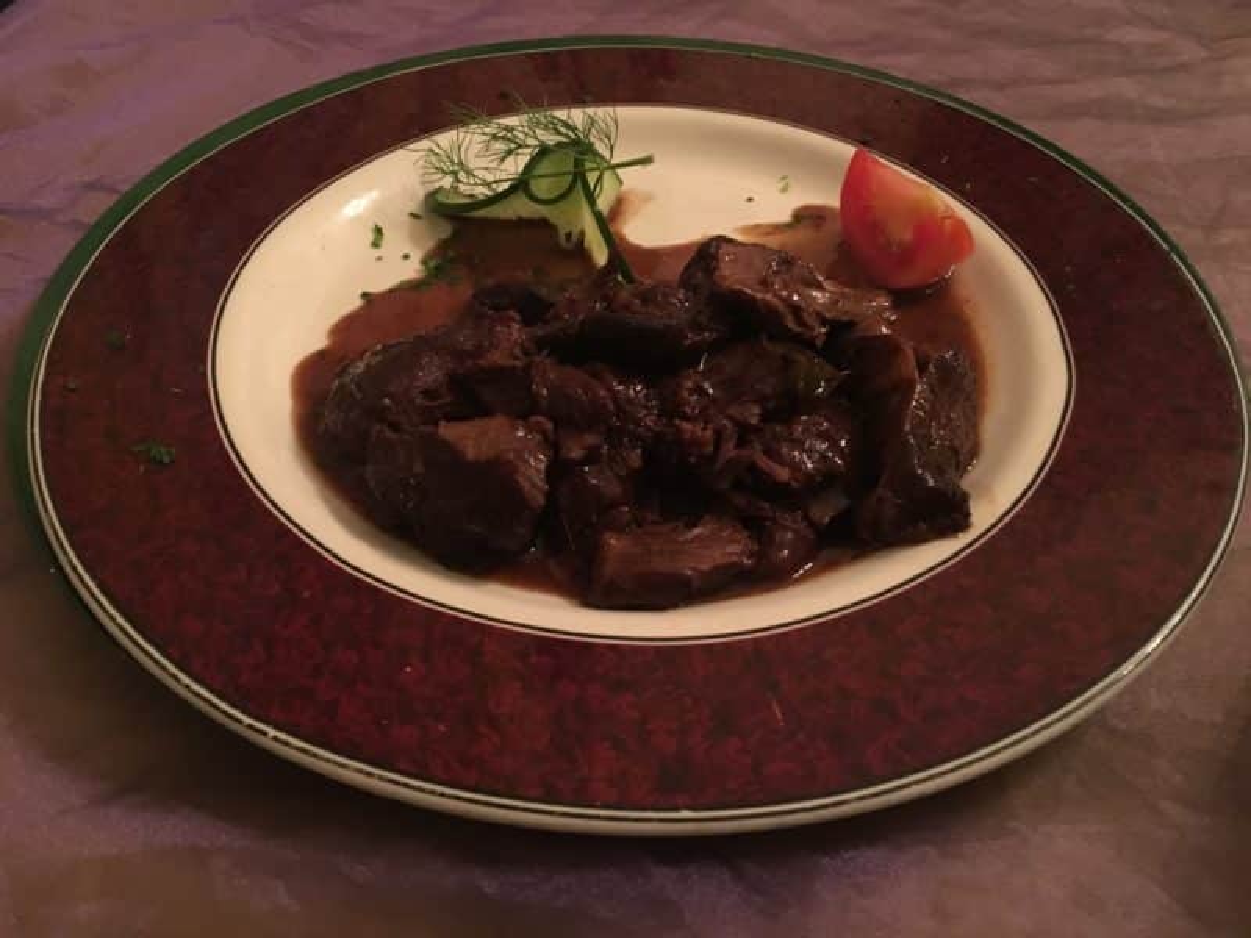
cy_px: 469
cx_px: 626
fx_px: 1048
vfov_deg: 48.2
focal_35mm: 29
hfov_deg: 61.7
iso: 500
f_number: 2.2
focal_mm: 4.15
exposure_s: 1/15
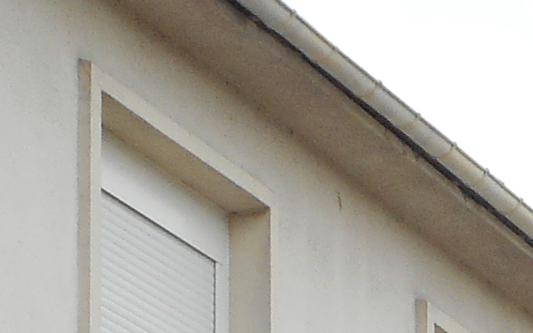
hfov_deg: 9.1
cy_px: 1180
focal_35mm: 225
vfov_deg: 5.3
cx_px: 801
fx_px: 3269
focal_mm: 6
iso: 80
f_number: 4.2
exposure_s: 1/200
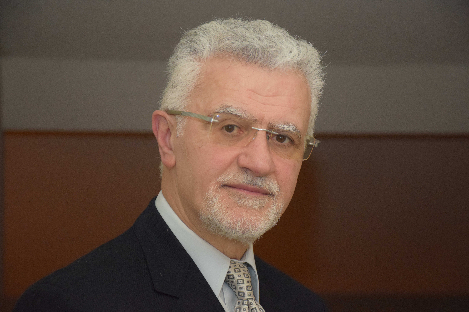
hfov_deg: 17.1
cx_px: 234
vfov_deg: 11.4
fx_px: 1563
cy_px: 156
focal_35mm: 120
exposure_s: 1/60
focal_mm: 80
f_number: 5.3
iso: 3200
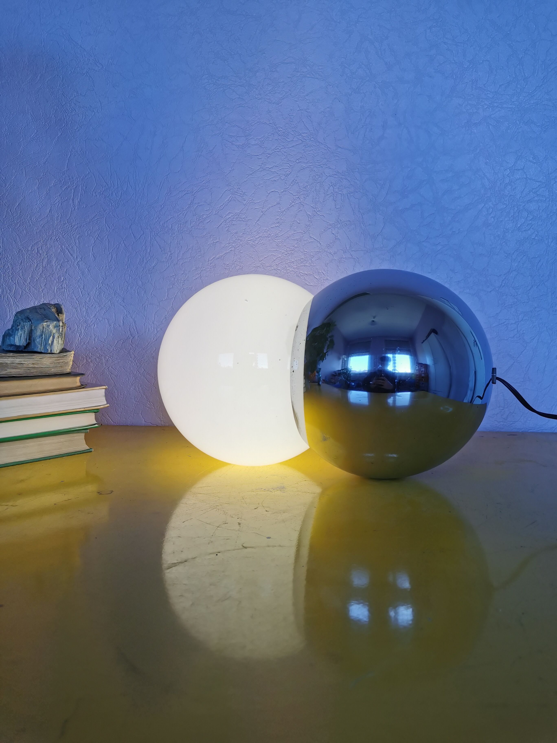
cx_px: 278
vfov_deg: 65.3
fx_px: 579
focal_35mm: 27
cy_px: 372
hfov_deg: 51.4
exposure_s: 1/213
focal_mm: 5.58
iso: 50
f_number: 1.8
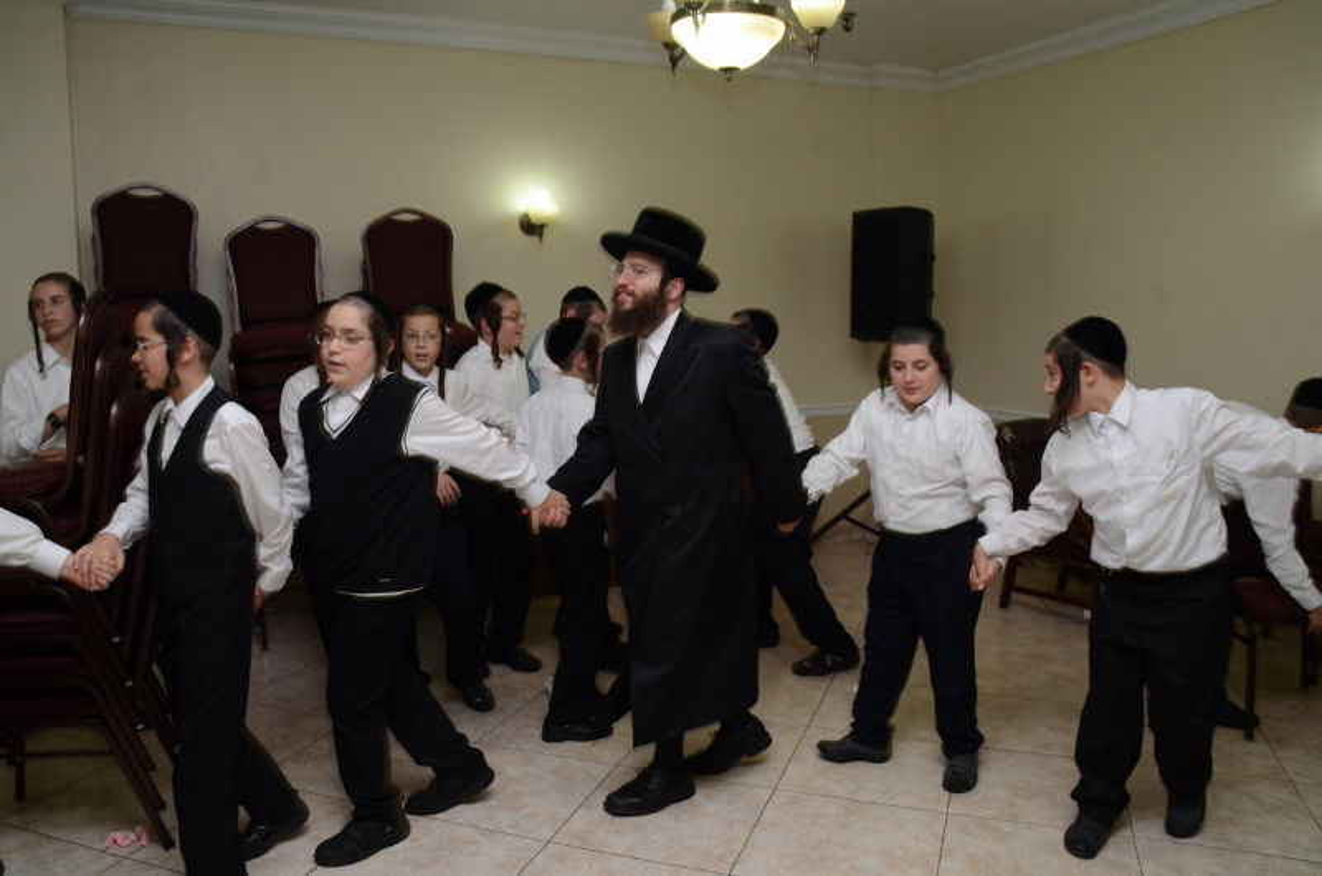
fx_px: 990
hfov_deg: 67.5
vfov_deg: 47.7
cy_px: 438
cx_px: 661
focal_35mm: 27
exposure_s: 1/40
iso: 1000
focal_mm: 18
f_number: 10
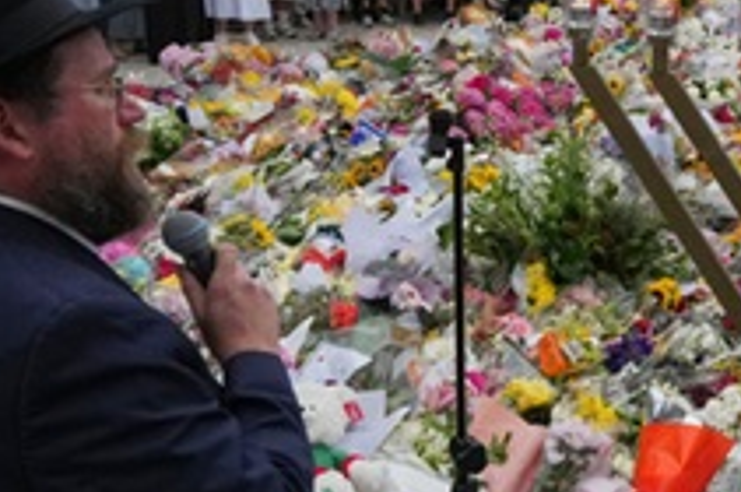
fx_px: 1171
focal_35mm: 57
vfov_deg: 23.5
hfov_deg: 31.4
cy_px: 137
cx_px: 804
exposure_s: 1/250
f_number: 9
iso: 2500
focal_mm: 16
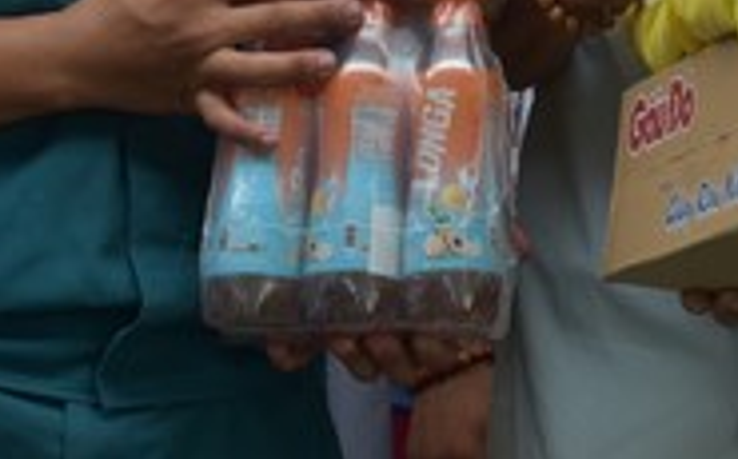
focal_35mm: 165
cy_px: -359
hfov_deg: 12.5
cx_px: 766
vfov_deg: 7.7
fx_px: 3314
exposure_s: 1/200
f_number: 7.1
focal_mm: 46
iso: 400
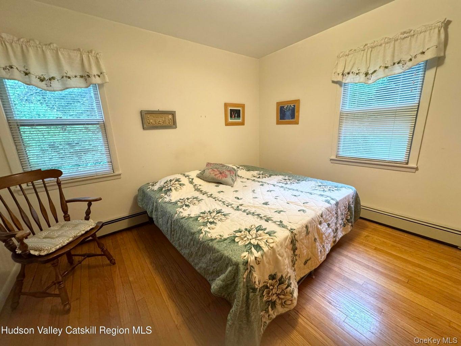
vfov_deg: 85.7
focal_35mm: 14
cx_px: 230
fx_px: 186
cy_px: 173
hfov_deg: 102.1
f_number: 2.2
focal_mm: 2.22
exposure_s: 1/120
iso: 320
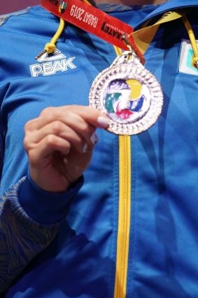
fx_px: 4904
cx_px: 90
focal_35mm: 594
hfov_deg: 2.3
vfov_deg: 3.5
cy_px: 108
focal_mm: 200
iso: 1000
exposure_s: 1/250
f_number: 2.8
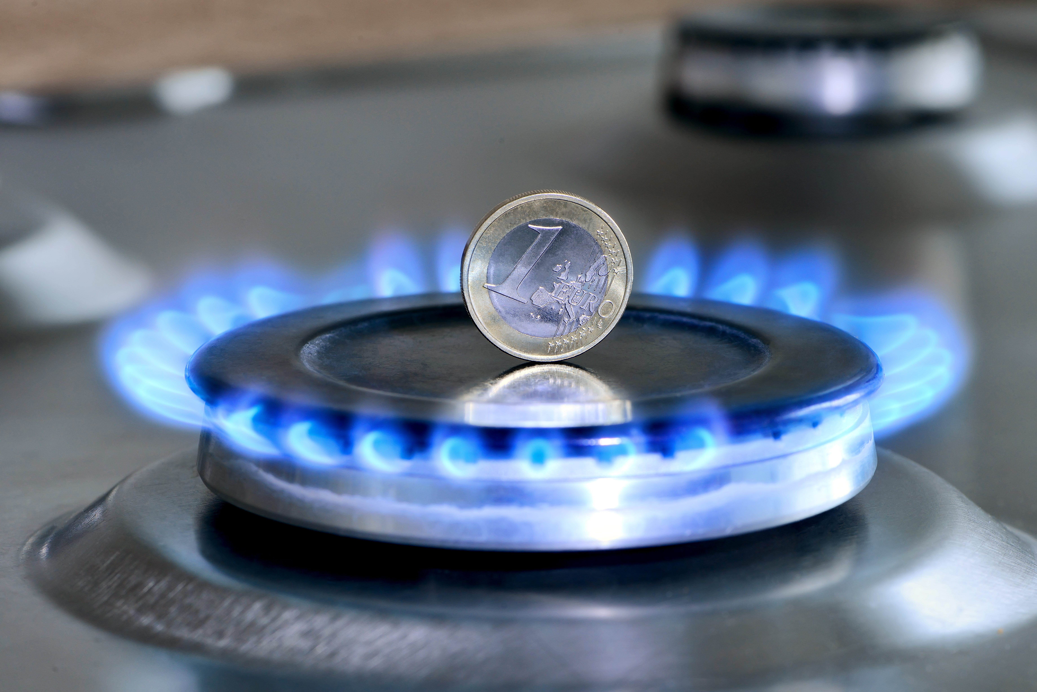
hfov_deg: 19.5
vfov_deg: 13.1
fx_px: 3025
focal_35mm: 105
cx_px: 518
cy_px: 346
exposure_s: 1.6
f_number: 11
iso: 500
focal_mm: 105
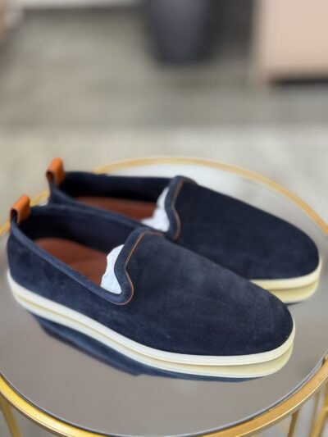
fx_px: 606
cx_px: 164
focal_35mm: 48
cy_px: 218
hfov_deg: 30.3
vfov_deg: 39.6
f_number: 1.78
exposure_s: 1/60
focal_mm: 6.76
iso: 160
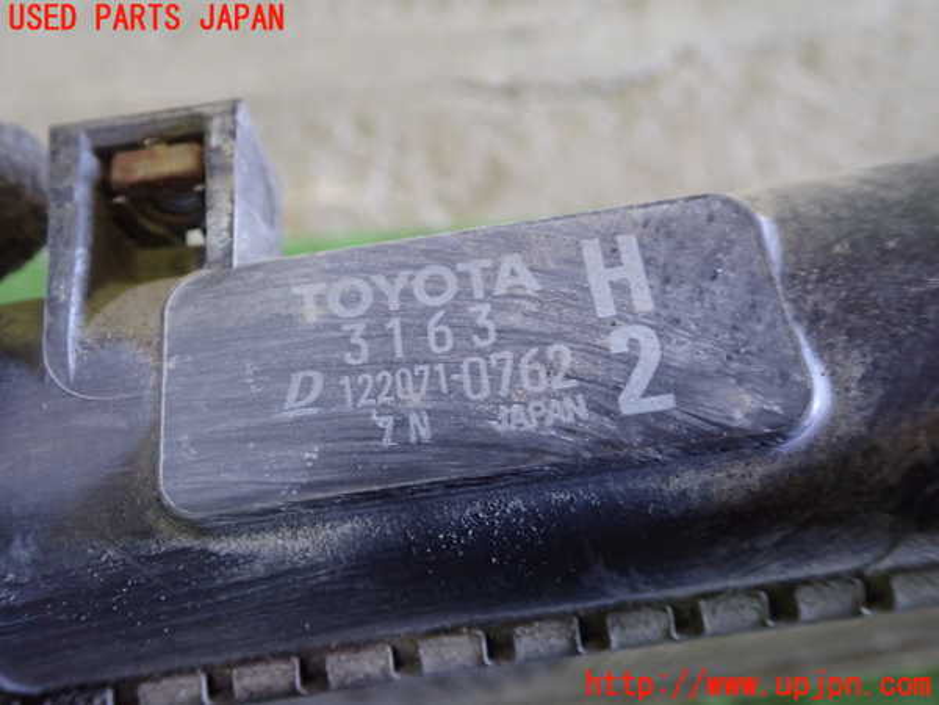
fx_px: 814
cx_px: 470
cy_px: 352
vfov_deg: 46.8
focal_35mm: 30
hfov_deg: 60.0
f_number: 2.3
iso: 640
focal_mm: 5.4
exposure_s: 1/30
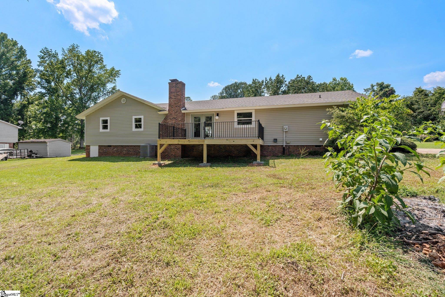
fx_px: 198
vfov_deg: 73.7
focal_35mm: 16
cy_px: 148
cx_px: 222
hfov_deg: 96.7
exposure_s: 1/640
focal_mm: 16
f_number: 9
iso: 250
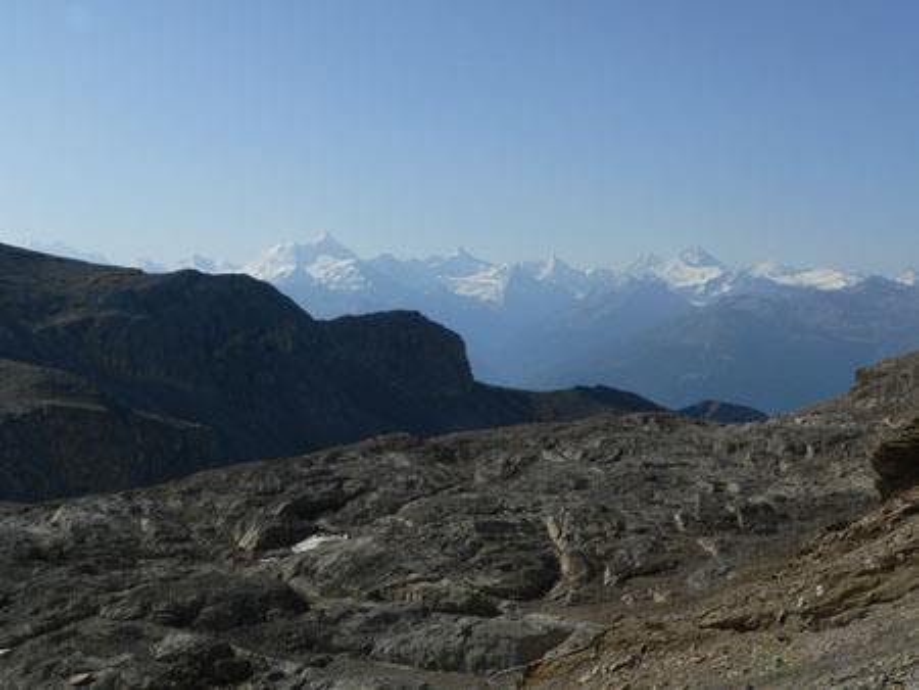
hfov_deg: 38.2
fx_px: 1328
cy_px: 345
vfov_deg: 29.1
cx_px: 460
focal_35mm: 50
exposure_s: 1/800
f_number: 5.6
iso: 80
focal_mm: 8.3
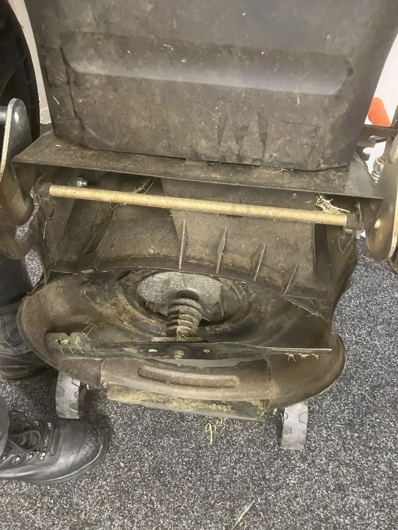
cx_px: 199
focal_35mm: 28
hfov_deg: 49.7
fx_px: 429
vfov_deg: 63.4
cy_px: 265
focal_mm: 3.99
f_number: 1.8
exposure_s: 1/25
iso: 500
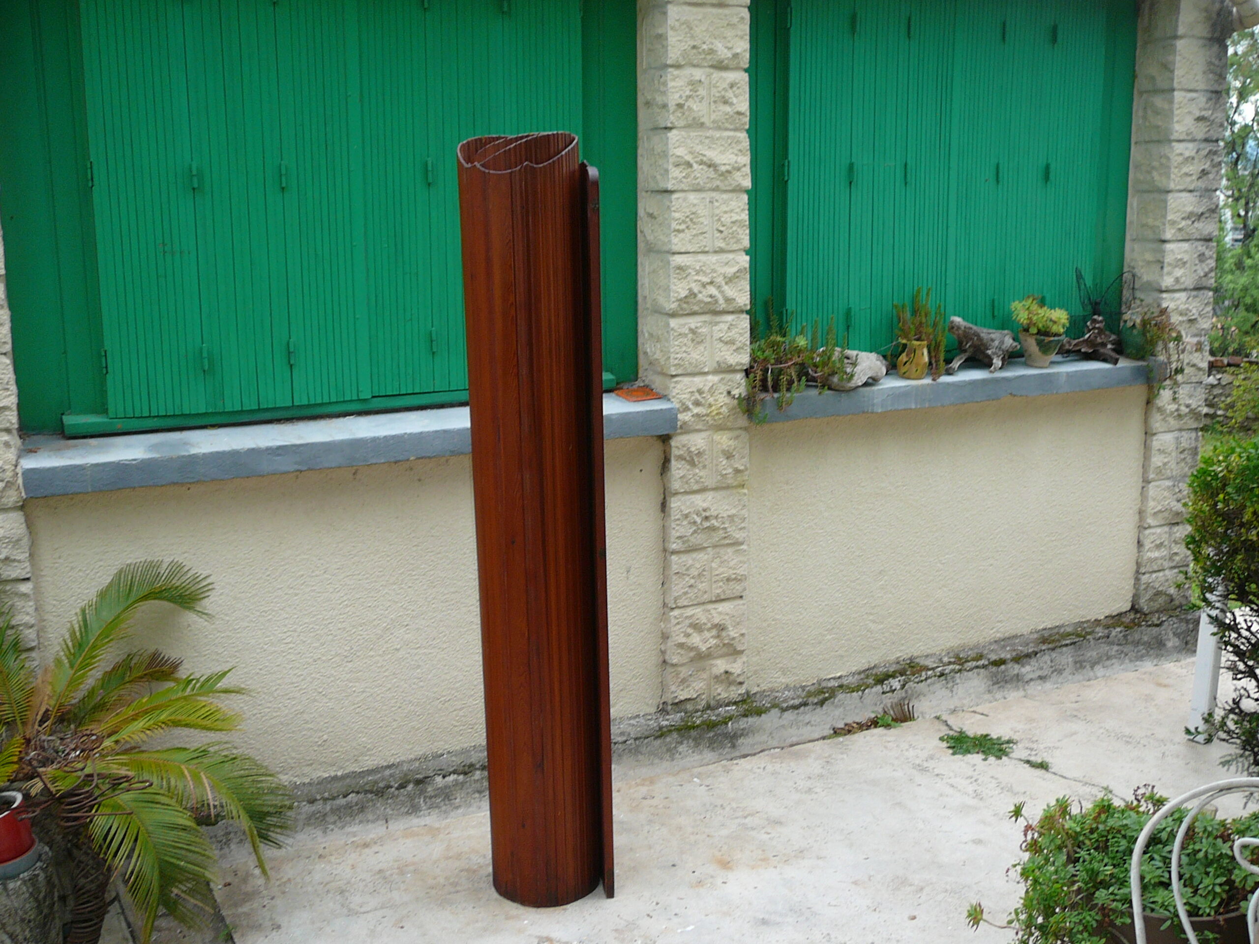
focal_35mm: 38
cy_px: 472
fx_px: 1382
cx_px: 630
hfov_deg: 49.0
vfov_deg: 37.7
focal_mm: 5.6
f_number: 3
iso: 80
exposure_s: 1/60
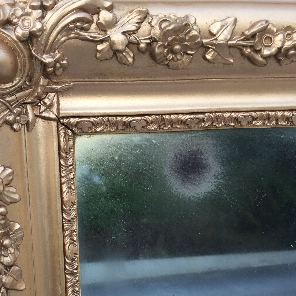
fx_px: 435
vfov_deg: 36.6
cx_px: 107
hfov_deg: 37.3
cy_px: 226
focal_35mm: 45
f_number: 2.2
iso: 32
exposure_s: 1/161
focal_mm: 4.15
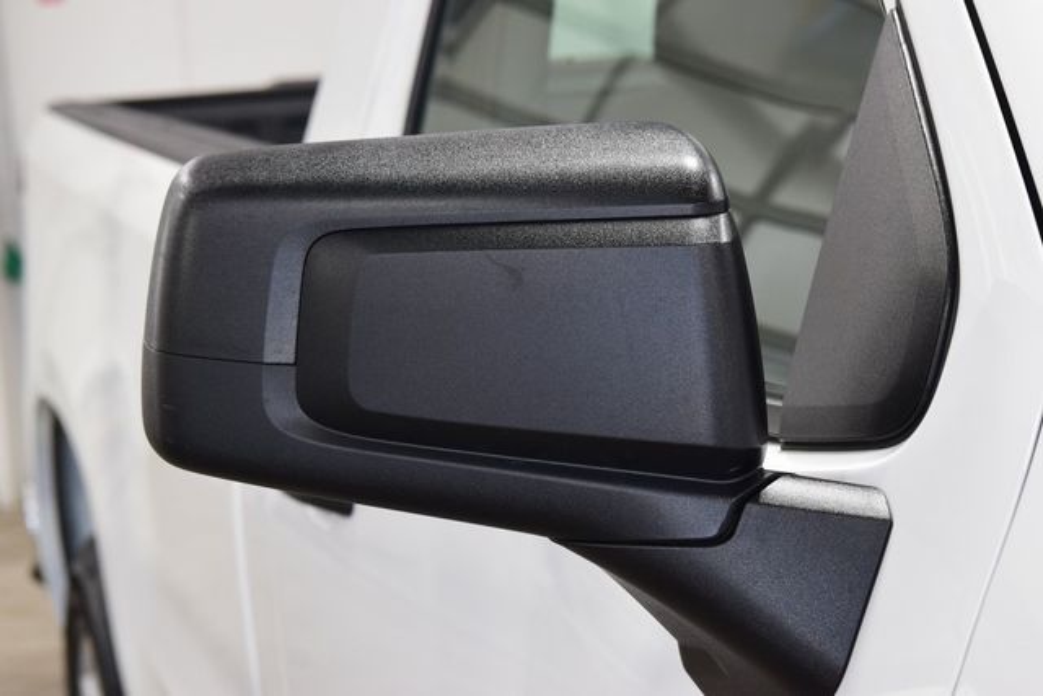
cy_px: 348
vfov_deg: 15.7
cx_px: 522
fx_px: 2521
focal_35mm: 87
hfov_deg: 23.4
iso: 1100
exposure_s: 1/30
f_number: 7.1
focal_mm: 58
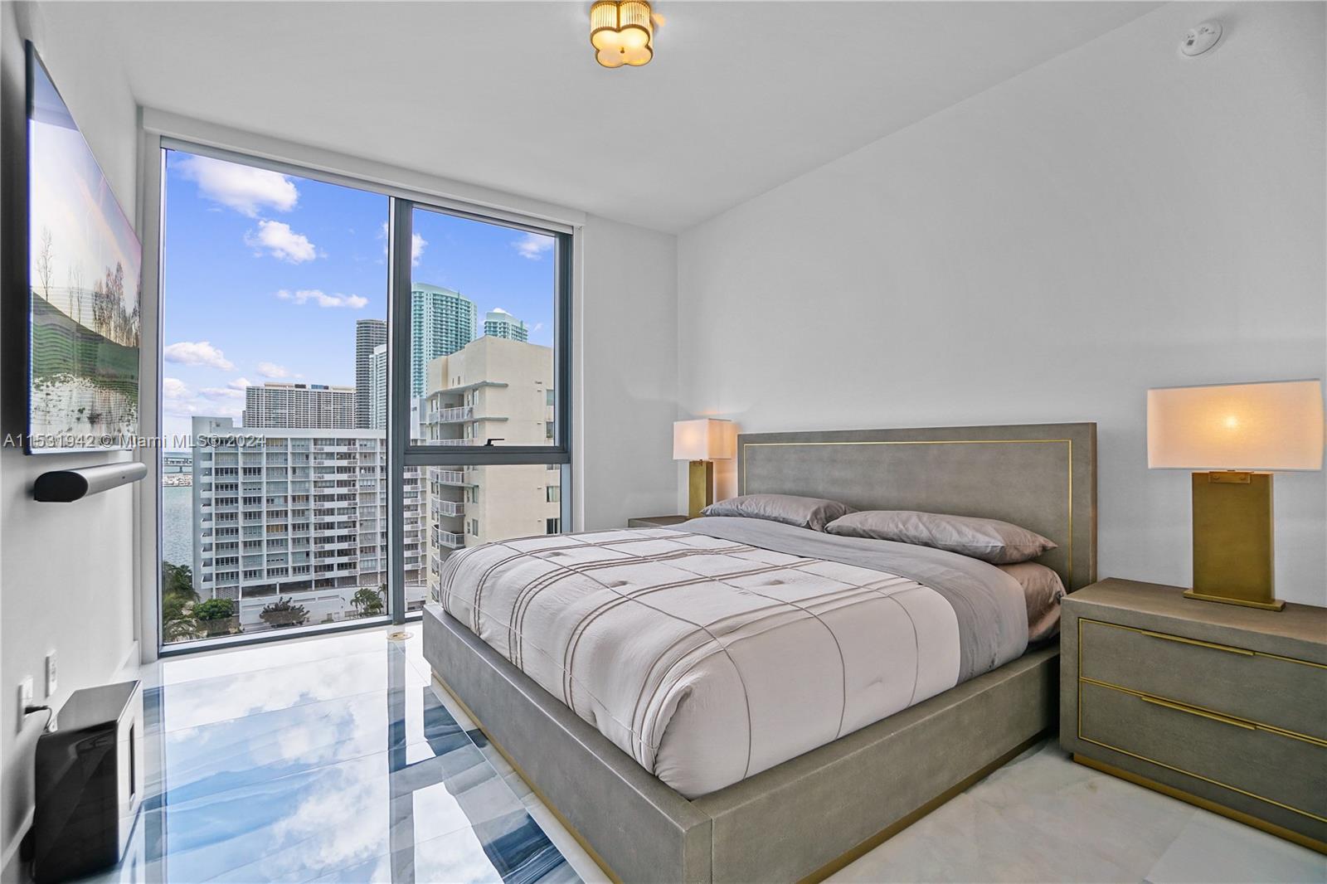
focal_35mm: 15
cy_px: 442
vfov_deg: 77.3
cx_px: 664
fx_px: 553
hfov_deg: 100.4
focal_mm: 10
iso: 250
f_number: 5
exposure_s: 1/80
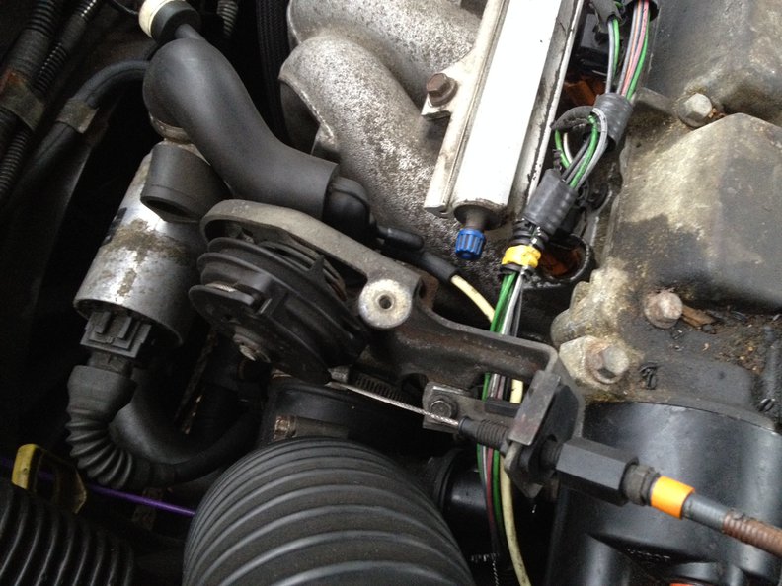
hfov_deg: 52.6
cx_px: 391
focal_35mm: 35
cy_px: 293
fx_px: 791
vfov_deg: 40.7
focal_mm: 4.28
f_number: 2.4
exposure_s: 1/15
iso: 400
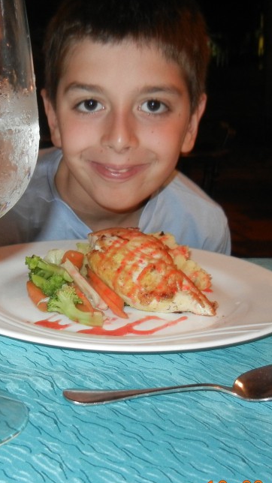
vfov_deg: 39.8
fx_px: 667
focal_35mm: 52
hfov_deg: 22.7
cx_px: 57
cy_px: 262
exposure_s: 1/2
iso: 400
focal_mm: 5.4
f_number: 3.5
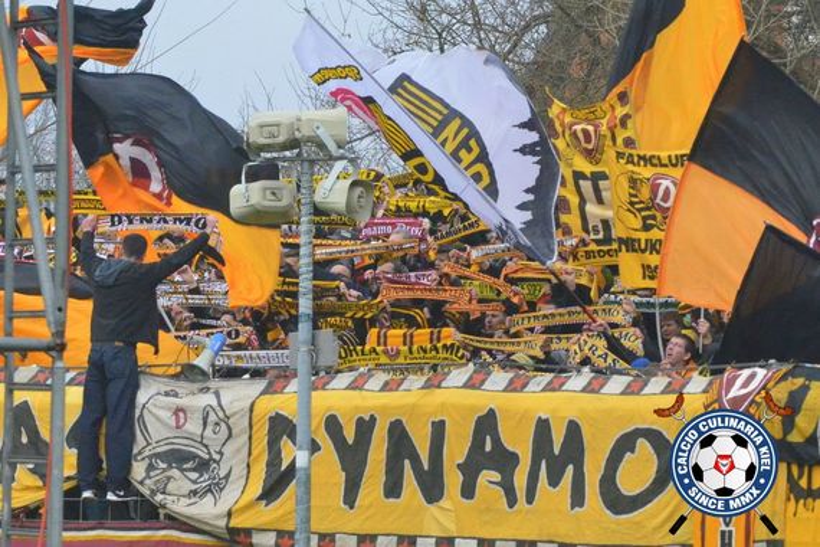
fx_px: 4100
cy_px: 274
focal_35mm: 180
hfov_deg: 11.4
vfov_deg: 7.6
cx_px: 410
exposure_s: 1/2500
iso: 5000
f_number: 10
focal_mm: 120
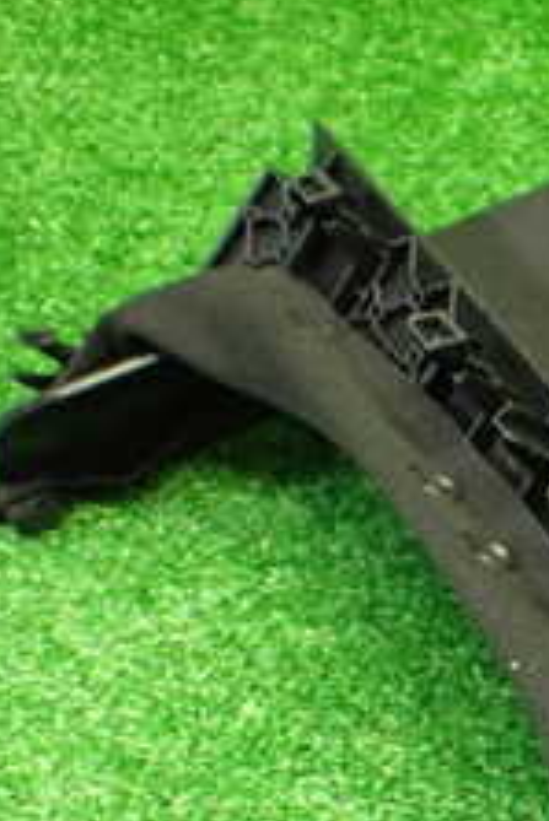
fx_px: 1918
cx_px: 792
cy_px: 652
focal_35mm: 84
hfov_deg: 15.2
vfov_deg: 23.8
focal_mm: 5.4
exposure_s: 1/100
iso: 800
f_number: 2.3
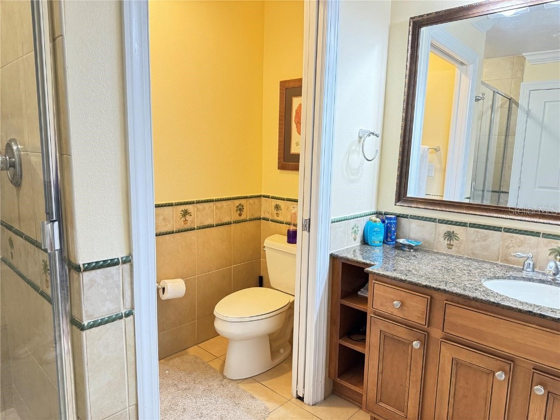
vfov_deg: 56.8
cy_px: 210
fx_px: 388
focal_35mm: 24
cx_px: 280
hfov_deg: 71.6
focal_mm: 6.86
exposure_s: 1/60
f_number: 1.78
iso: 500
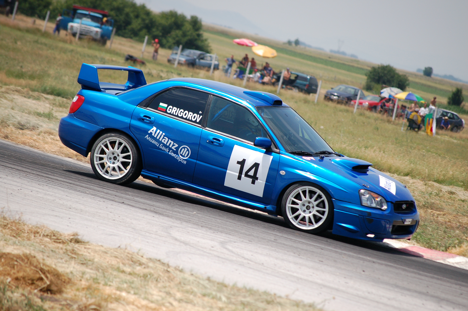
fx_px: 3117
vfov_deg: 5.7
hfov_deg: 8.6
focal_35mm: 240
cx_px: 234
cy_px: 156
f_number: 5.3
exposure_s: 1/1000
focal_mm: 160
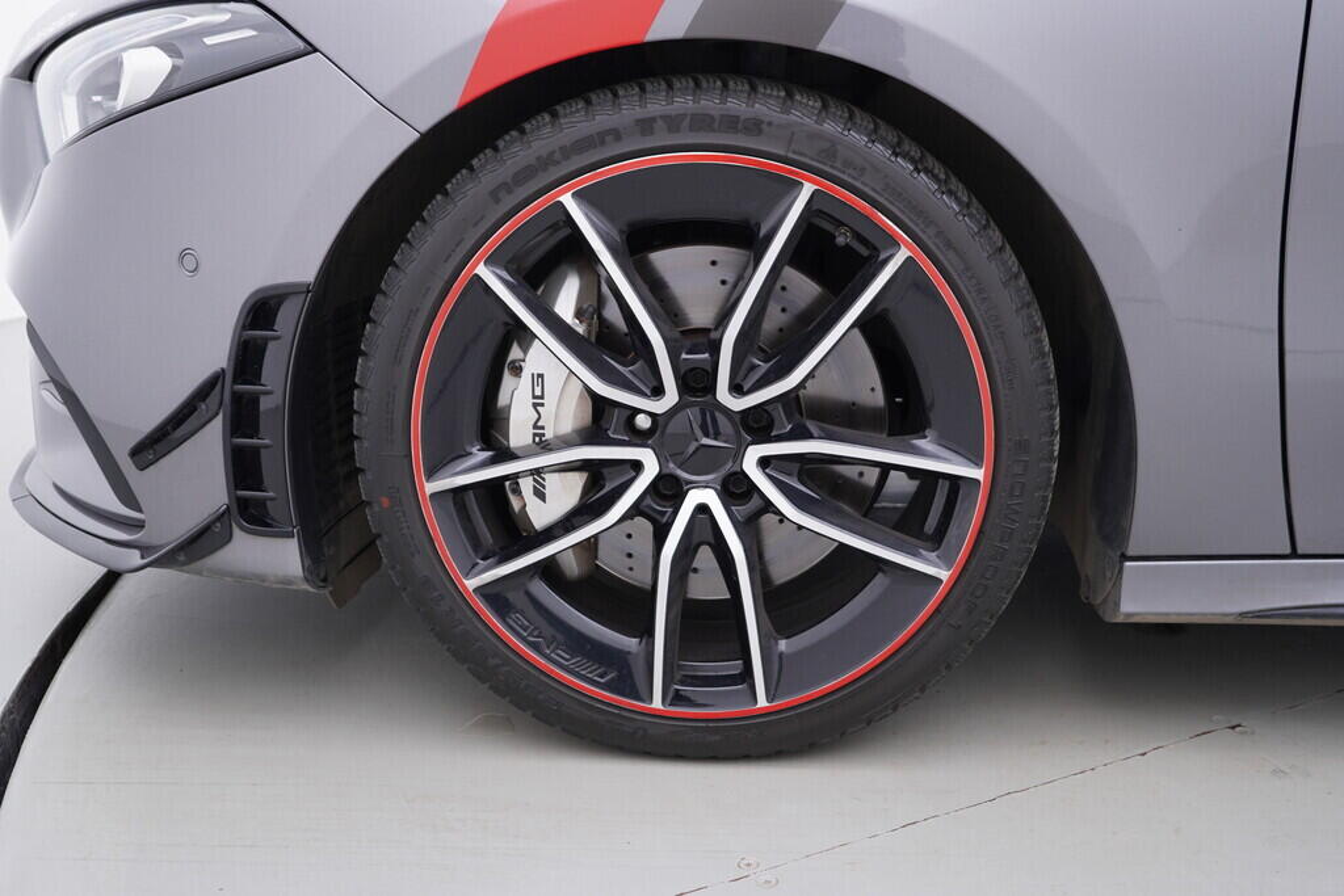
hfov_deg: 53.1
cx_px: 672
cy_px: 448
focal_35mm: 36
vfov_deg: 36.9
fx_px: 1344
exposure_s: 1/50
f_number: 3.2
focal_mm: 24
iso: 125
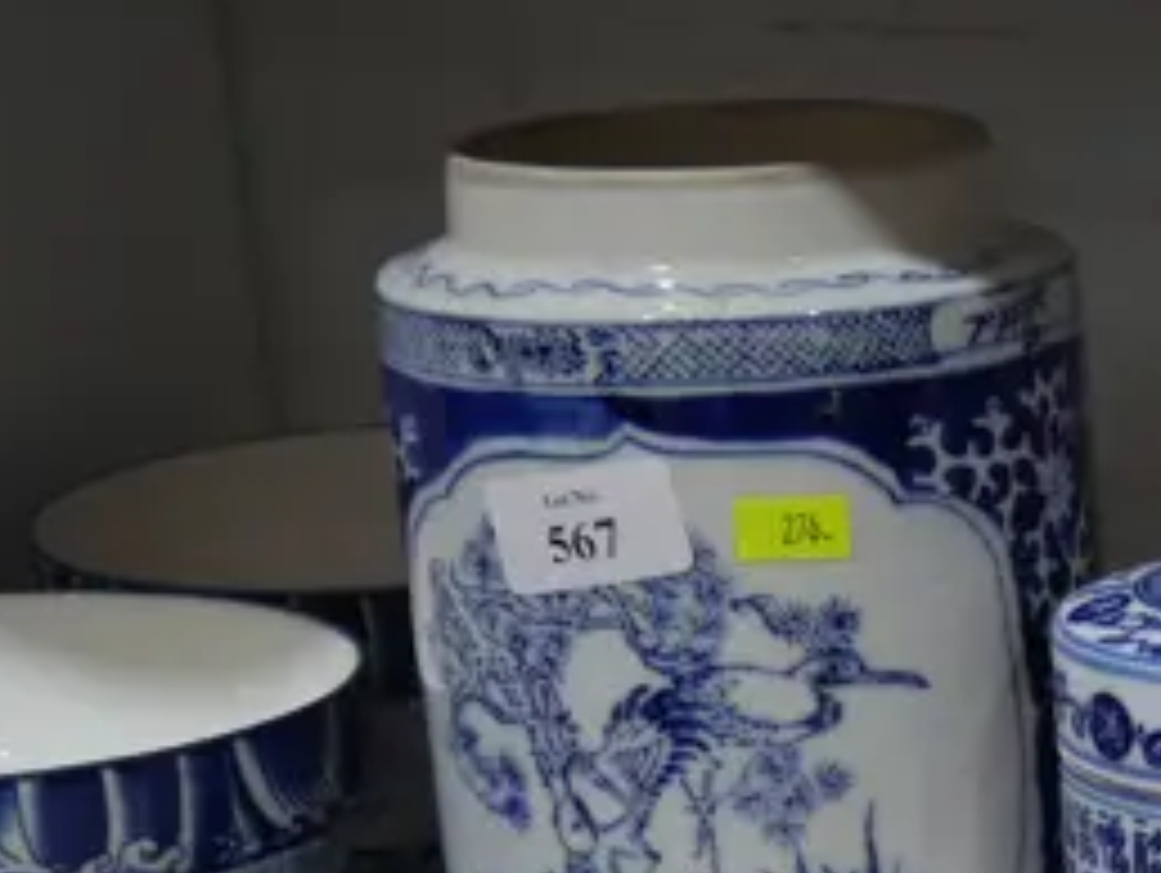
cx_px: 2066
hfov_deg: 15.4
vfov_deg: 13.0
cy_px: 1028
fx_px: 3726
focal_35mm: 111
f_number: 3.5
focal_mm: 14
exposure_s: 1/80
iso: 200
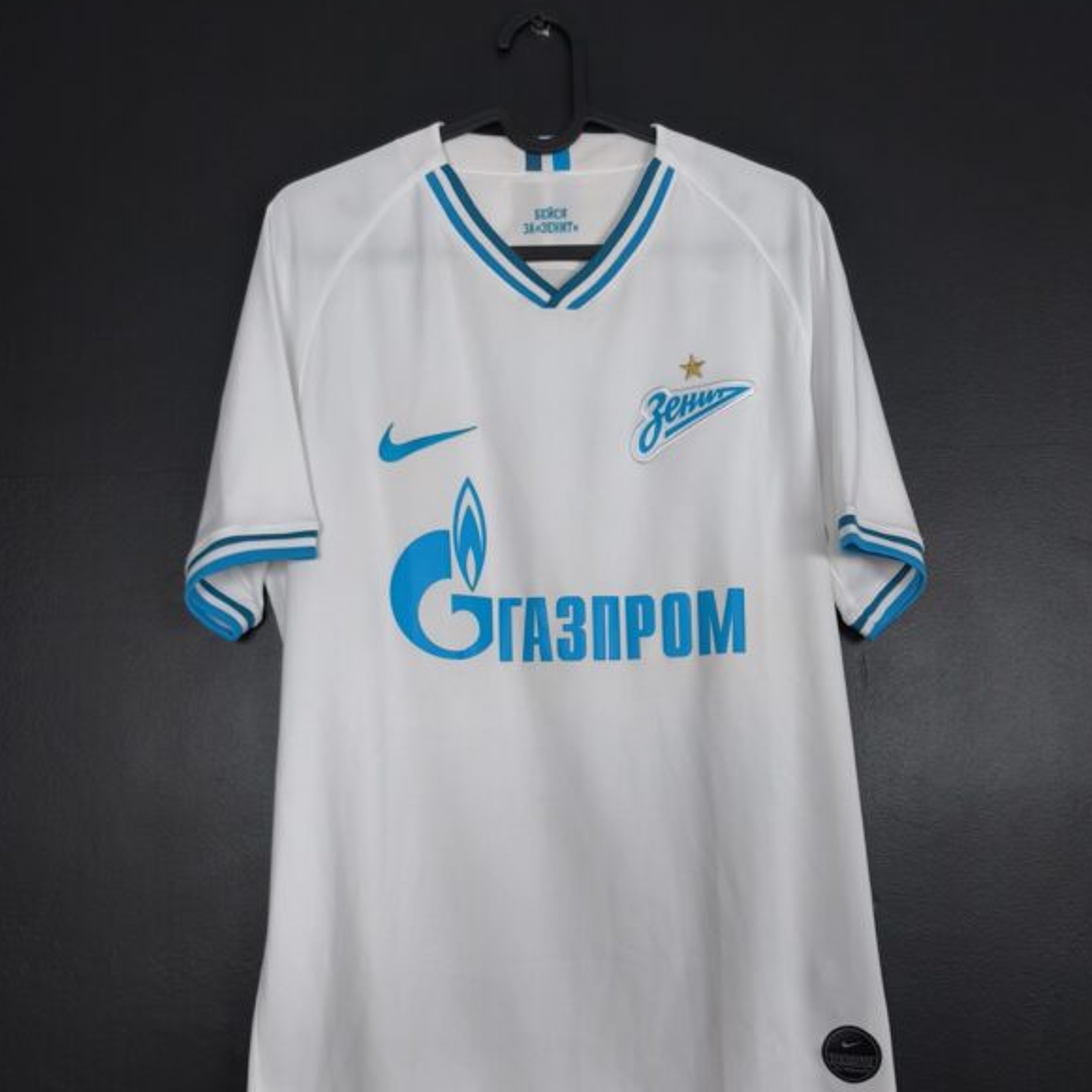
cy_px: 731
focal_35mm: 28
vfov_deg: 56.0
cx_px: 551
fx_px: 999
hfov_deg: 57.3
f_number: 1.6
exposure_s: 1/125
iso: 400
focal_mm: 6.57
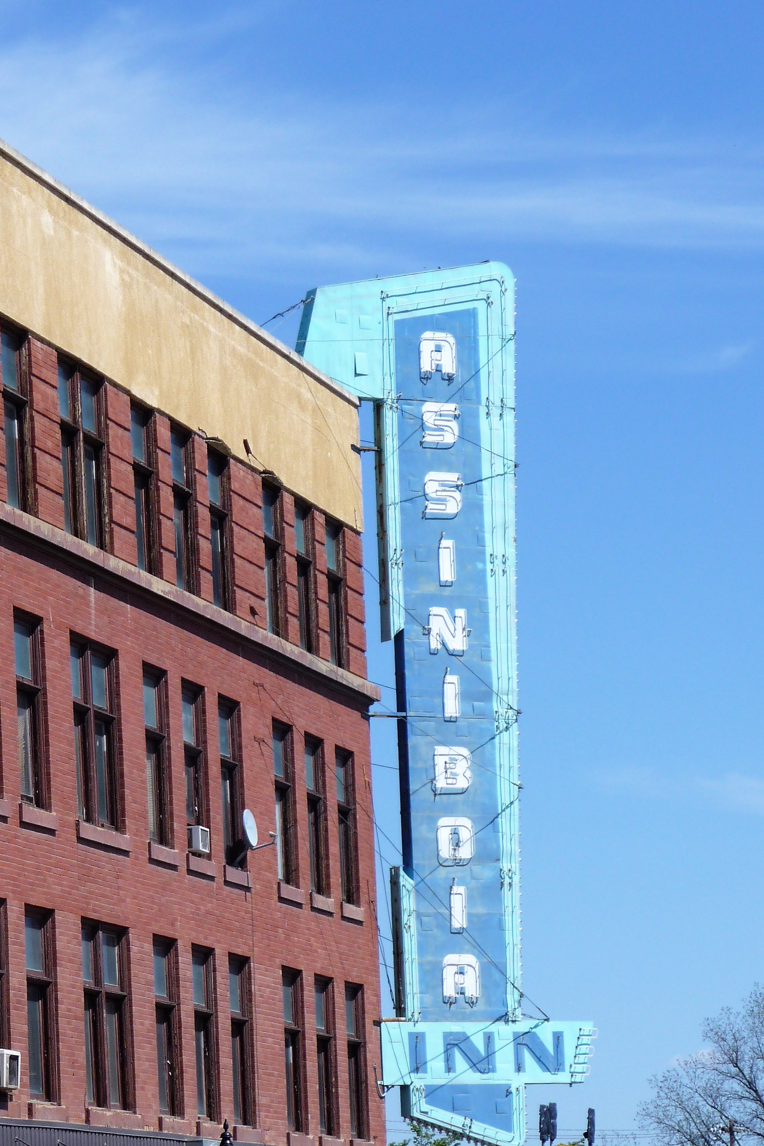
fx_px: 5348
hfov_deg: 8.2
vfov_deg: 12.2
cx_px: 244
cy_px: 680
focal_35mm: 168
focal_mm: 21.8
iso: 100
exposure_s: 1/800
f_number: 4.7
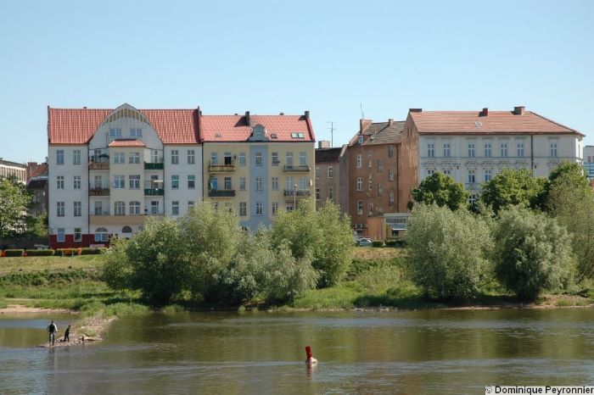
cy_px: 198
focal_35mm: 105
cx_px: 297
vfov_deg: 13.0
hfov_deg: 19.5
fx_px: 1732
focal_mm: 70
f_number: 8
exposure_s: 1/250
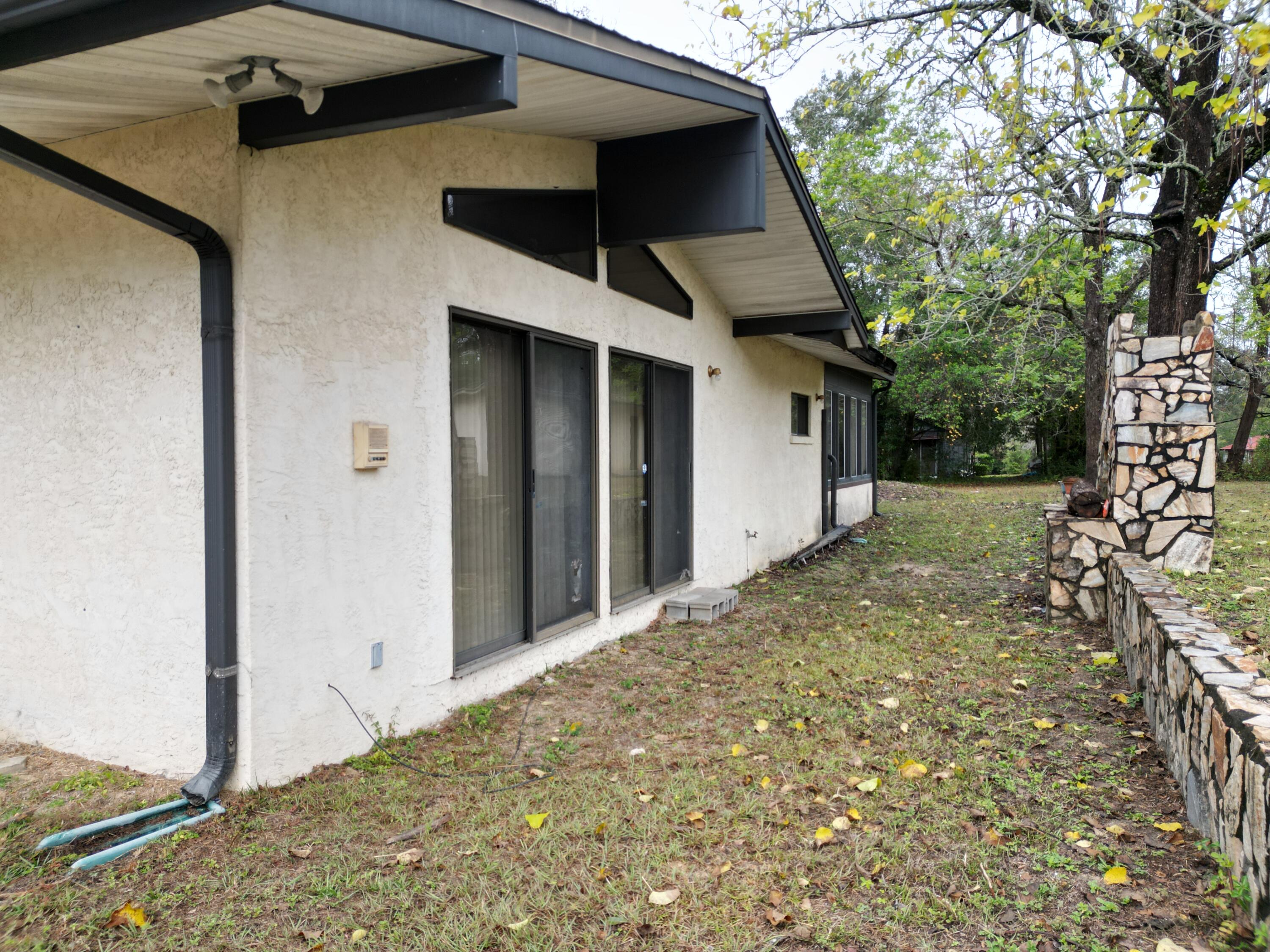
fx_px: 881
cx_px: 635
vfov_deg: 56.8
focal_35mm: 24
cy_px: 476
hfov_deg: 71.6
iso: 200
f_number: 1.7
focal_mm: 6.72
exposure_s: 1/1000
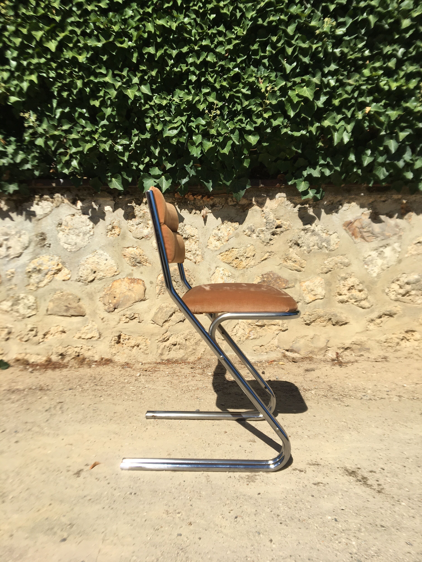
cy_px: 281
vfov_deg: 61.7
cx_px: 211
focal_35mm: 29
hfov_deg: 48.2
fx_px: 471
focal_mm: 4.15
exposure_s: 1/2481
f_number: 2.2
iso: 25
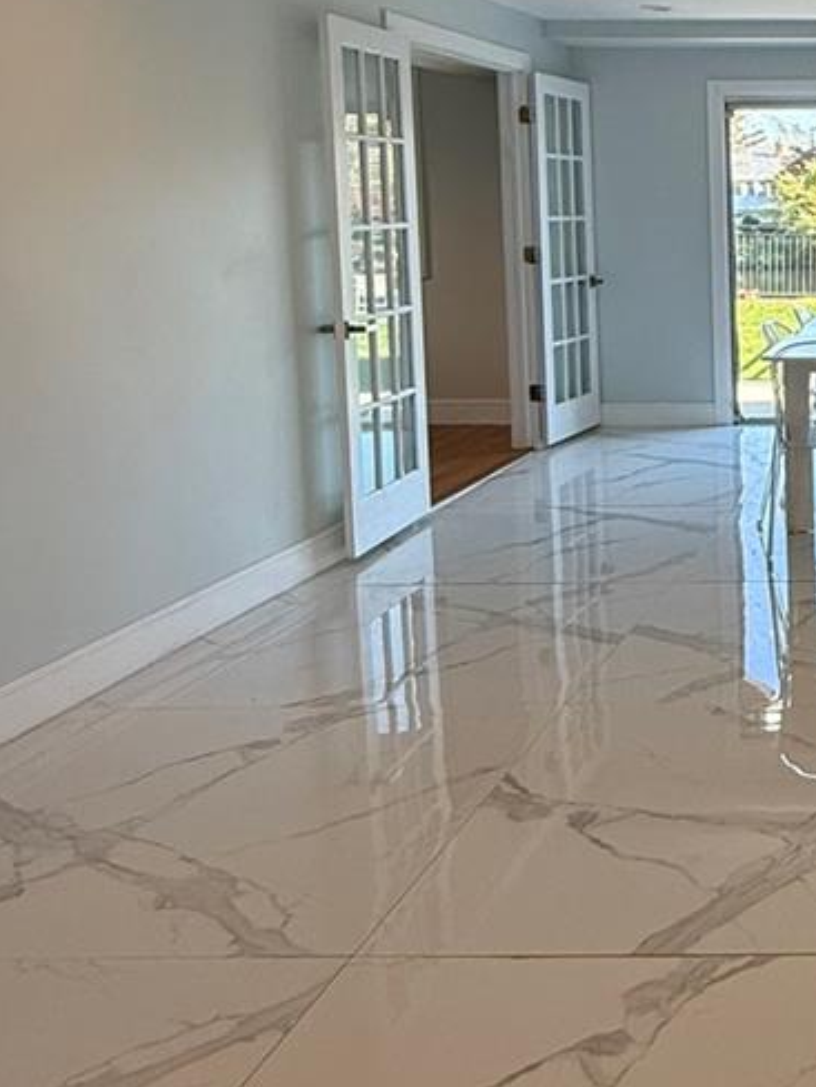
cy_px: 325
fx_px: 1382
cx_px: 992
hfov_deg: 28.4
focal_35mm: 44
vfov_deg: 42.1
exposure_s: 1/148
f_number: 2.2
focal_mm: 2.22
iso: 64
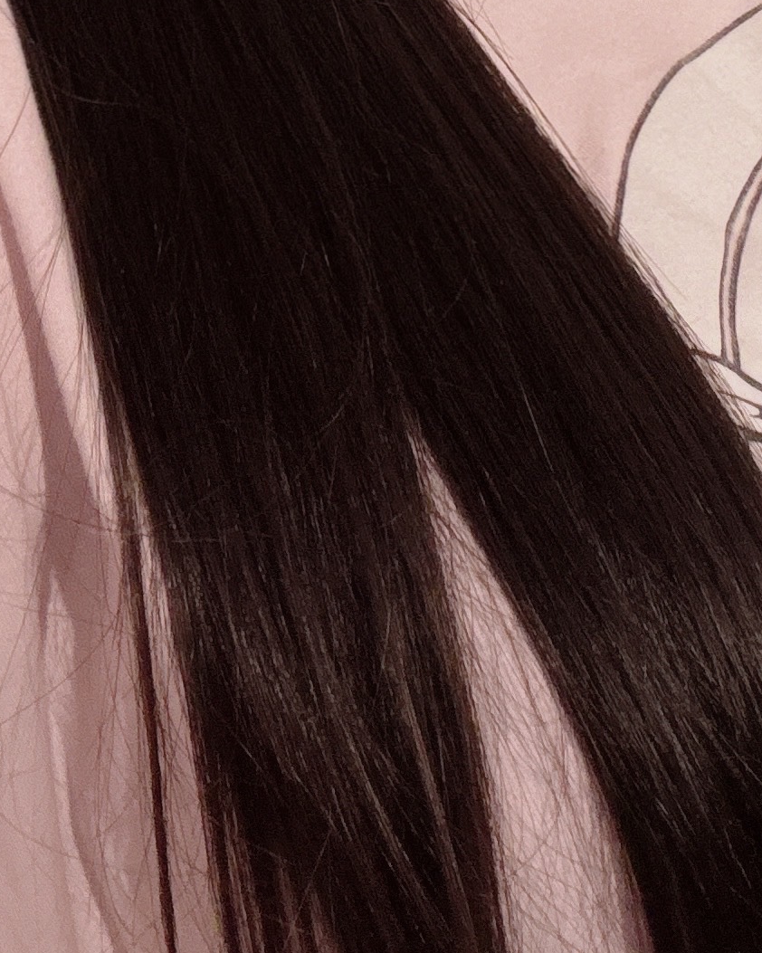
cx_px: 376
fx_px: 2425
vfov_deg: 19.8
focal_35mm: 86
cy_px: -388
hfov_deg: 17.9
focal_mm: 2.69
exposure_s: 1/33
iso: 320
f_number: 1.9
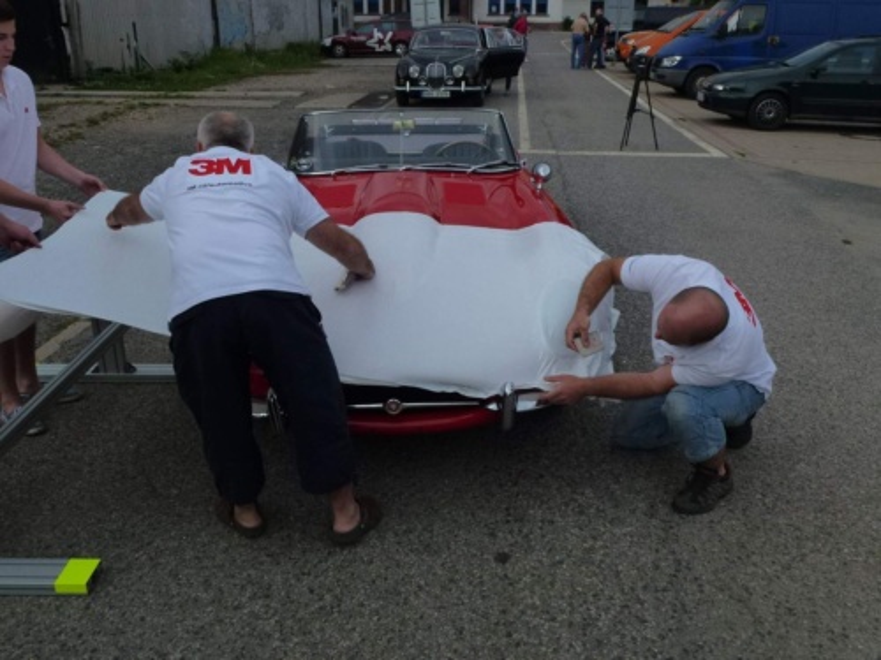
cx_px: 440
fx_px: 764
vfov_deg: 46.8
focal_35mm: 30
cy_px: 330
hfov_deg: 60.0
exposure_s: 1/800
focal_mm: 5.4
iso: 160
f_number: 4
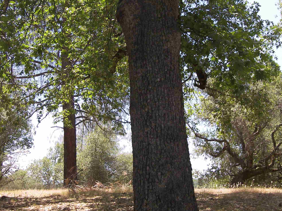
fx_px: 481
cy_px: 82
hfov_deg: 32.7
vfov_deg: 24.8
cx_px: 138
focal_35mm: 59
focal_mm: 7.9
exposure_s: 1/200
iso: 50
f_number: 3.2
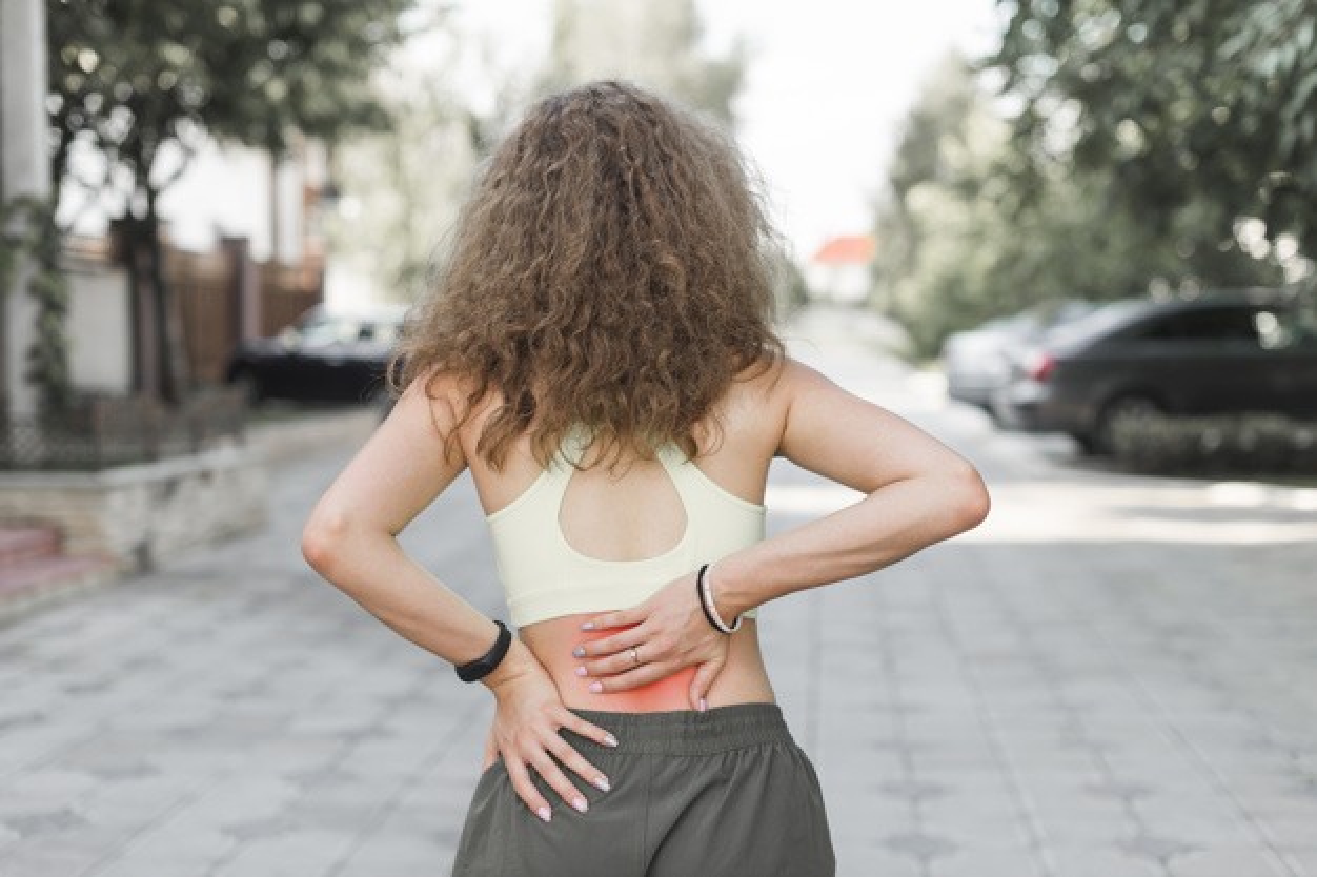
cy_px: 438
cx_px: 658
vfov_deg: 27.0
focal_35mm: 50
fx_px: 1829
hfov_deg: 39.6
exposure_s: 1/125
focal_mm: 50
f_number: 2.5
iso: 320
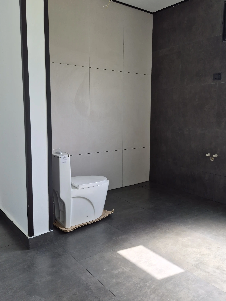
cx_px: 119
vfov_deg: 63.3
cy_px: 134
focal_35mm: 28
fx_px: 244
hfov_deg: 49.7
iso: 40
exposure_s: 1/180
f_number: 1.8
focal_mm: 5.4
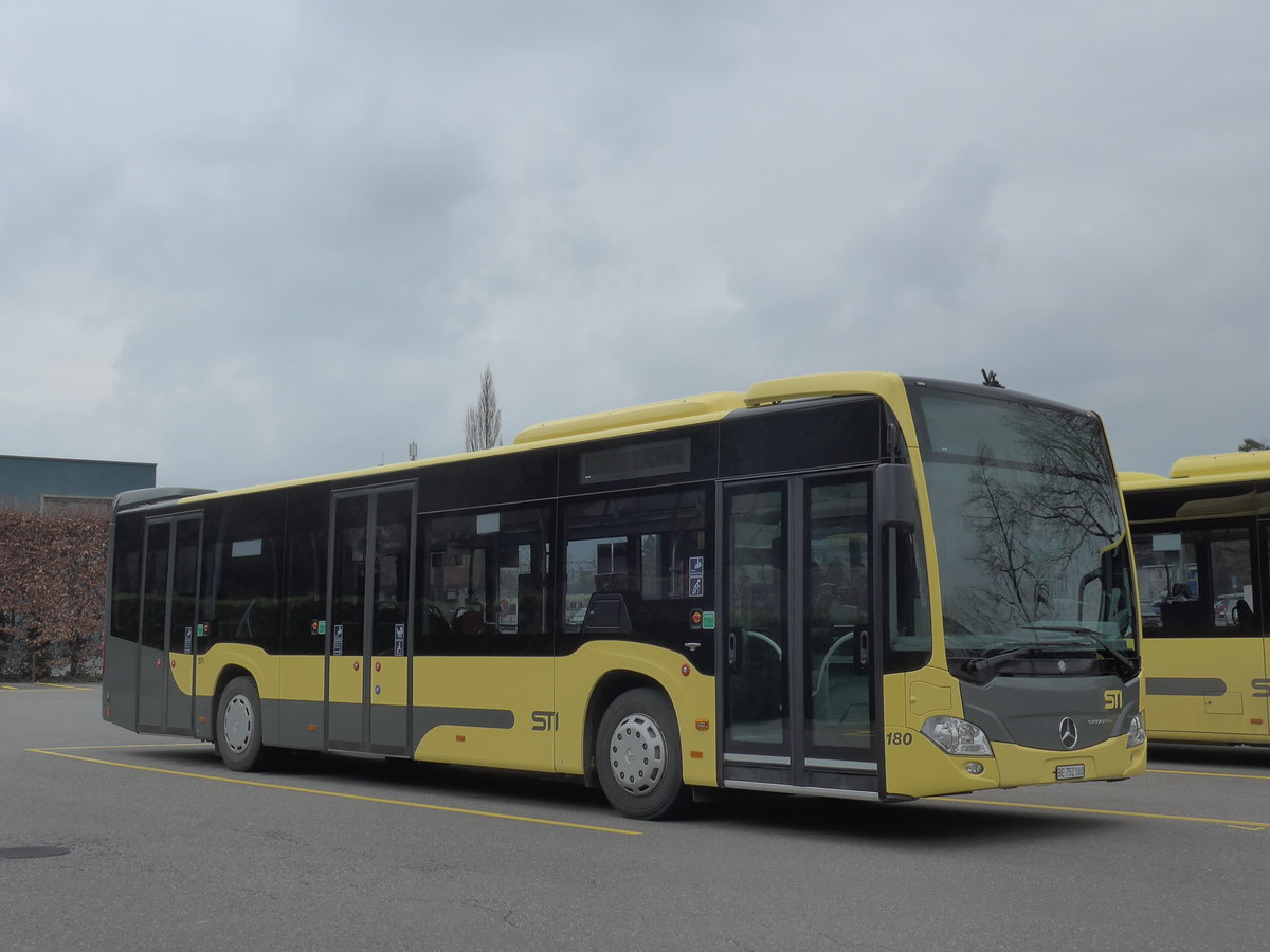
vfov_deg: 32.9
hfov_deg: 42.9
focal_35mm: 44
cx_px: 635
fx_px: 1614
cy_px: 476
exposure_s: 1/800
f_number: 4.5
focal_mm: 9
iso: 160
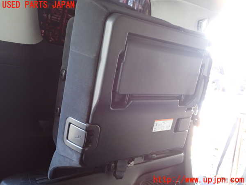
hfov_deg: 56.8
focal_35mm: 32
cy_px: 92
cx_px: 123
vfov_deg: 44.2
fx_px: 227
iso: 250
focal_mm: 5.79
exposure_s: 1/30
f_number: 2.4
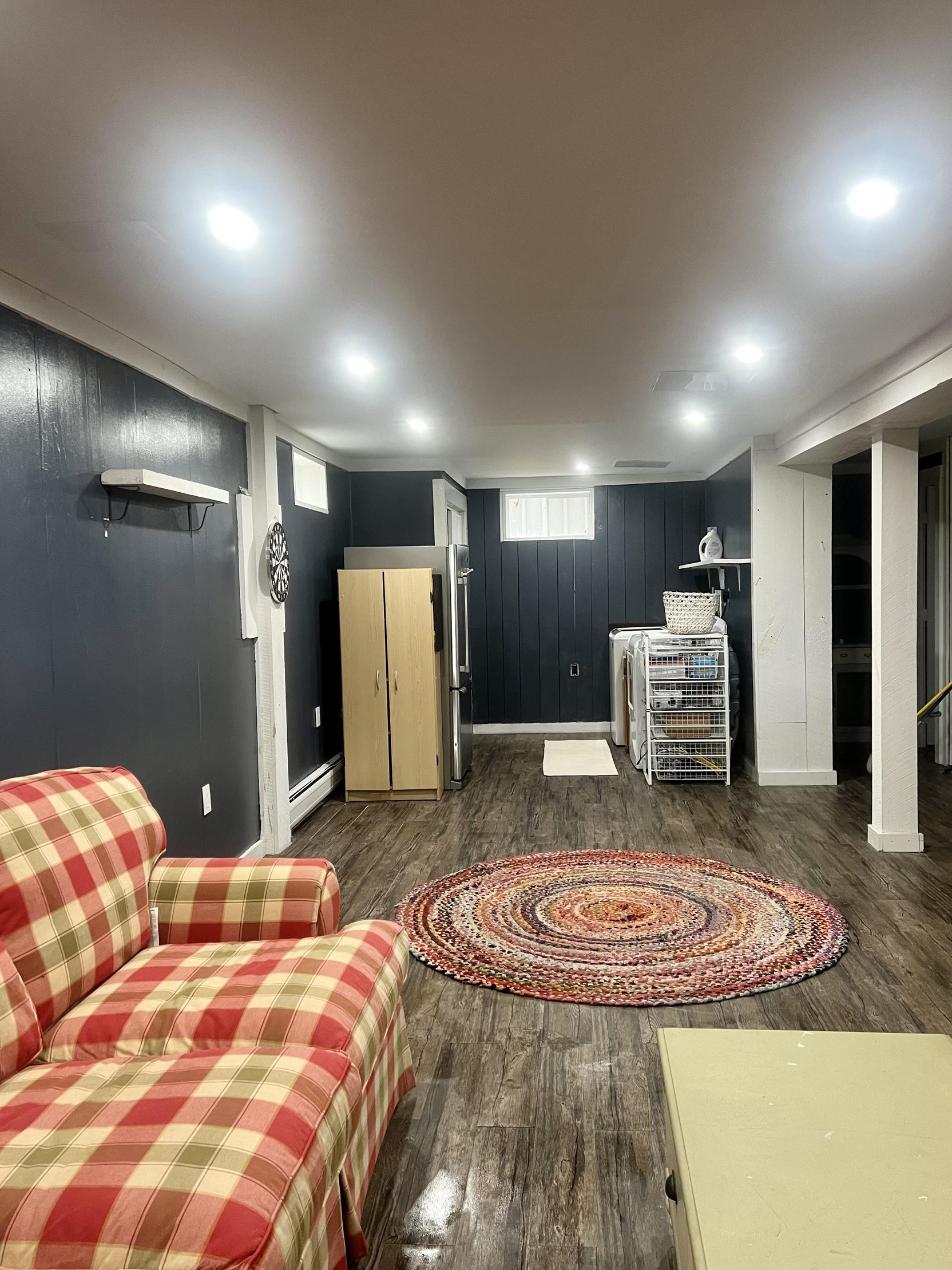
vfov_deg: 65.3
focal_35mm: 27
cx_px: 487
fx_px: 990
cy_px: 627
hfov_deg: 51.3
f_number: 1.5
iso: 160
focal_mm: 5.7
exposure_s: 1/60
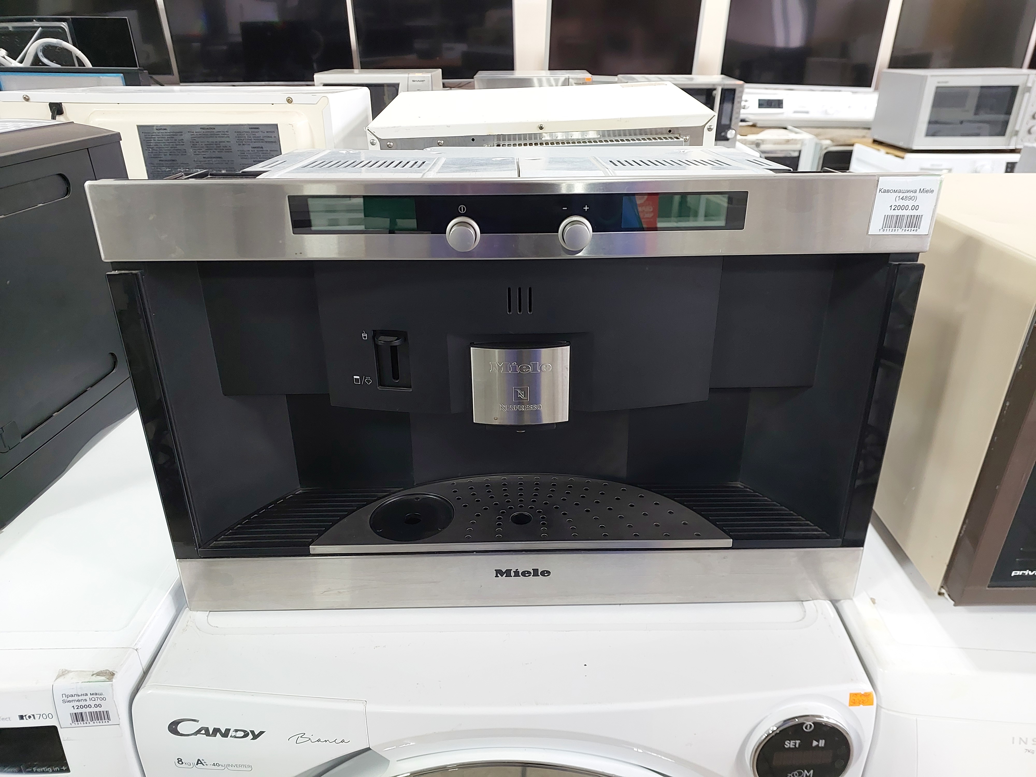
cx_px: 518
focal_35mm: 23
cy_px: 388
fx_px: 688
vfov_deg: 58.9
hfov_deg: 73.9
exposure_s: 1/25
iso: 320
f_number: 1.8
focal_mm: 5.06
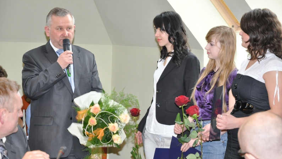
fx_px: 1006
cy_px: 75
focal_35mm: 135
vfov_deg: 9.0
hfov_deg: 16.0
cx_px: 142
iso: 1000
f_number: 6.3
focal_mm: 85
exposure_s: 1/60
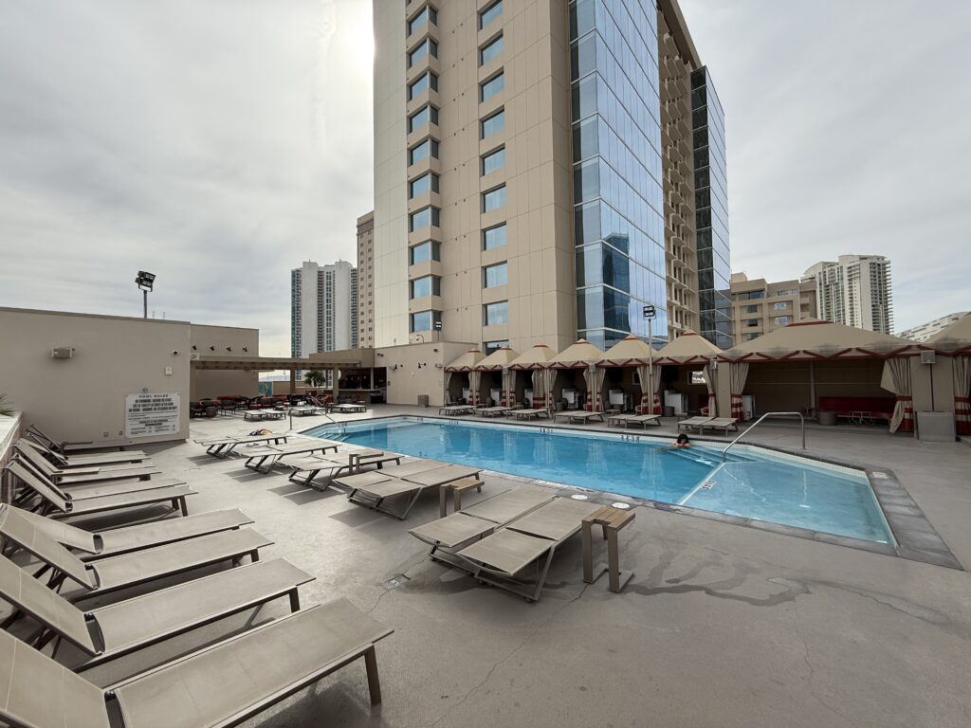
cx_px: 486
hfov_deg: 102.1
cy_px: 364
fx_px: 393
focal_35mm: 14
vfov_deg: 85.7
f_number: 2.2
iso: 50
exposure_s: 1/2165
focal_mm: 2.22
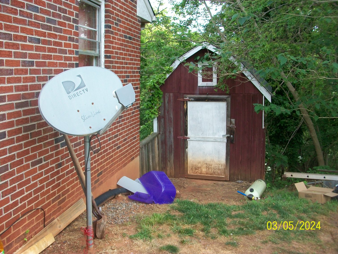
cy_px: 127
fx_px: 332
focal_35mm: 34
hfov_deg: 54.0
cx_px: 169
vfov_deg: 41.8
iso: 80
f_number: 2.8
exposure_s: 1/160
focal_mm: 5.7
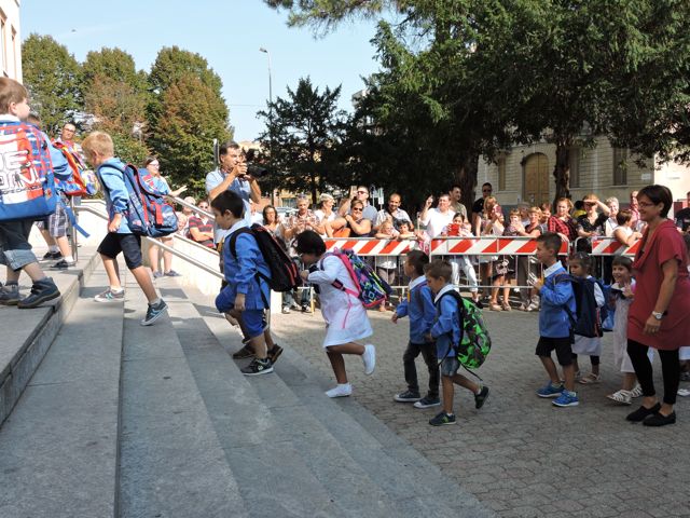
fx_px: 698
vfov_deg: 40.7
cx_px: 345
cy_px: 259
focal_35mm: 35
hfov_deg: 52.6
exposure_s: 1/500
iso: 100
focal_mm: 6.3
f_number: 3.8
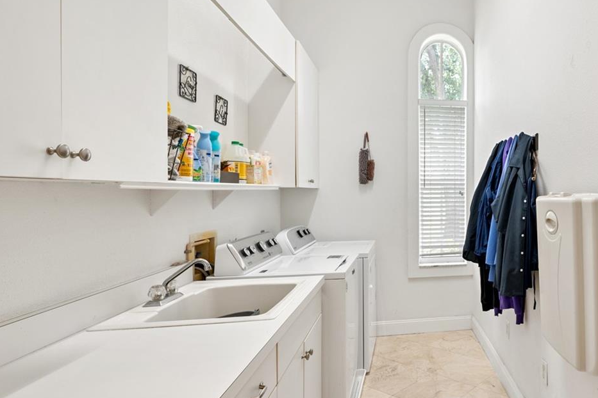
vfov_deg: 53.1
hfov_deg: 66.1
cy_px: 191
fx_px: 399
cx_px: 490
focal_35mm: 24
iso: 250
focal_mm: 14
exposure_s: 1/3
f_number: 6.3
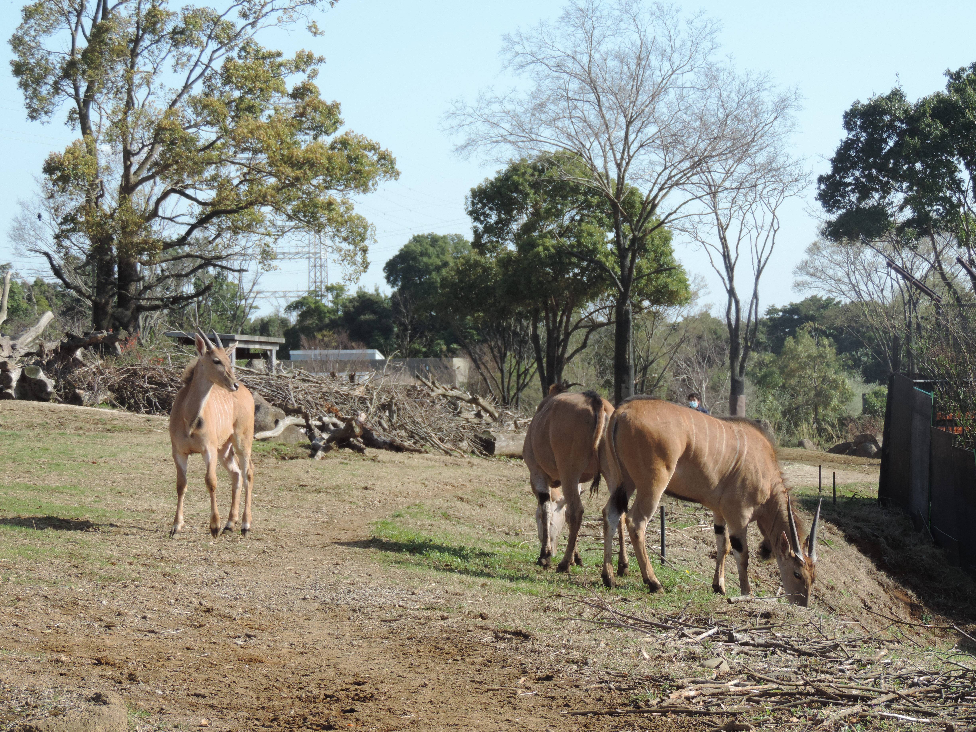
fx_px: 3383
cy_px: 366
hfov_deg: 16.4
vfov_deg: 12.3
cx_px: 488
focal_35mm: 120
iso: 80
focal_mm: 21.4
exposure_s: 1/320
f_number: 4.2
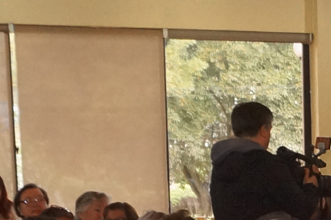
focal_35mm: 178
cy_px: 592
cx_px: 569
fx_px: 1635
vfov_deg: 7.1
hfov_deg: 10.9
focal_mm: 18
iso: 800
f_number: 4
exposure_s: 1/60
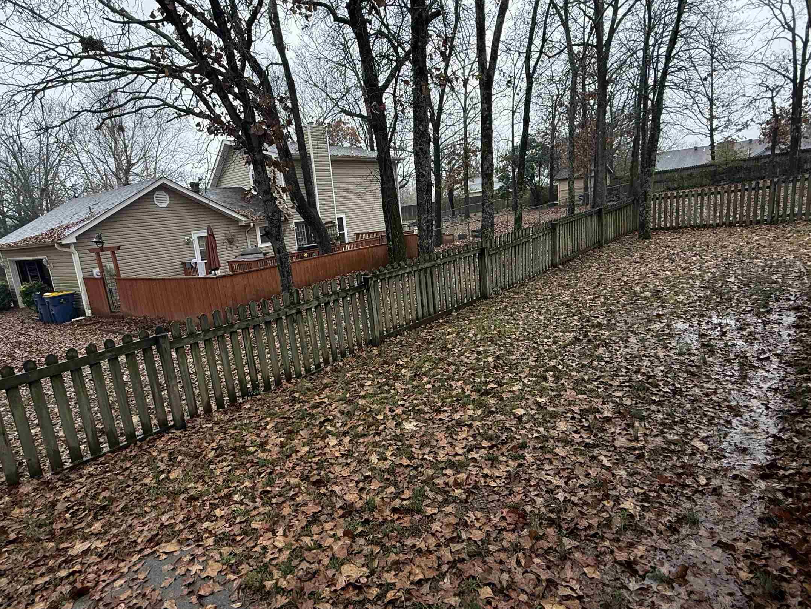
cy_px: 306
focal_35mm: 20
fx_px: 469
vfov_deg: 66.0
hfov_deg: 81.6
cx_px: 373
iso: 100
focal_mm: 2.22
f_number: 2.2
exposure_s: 1/99
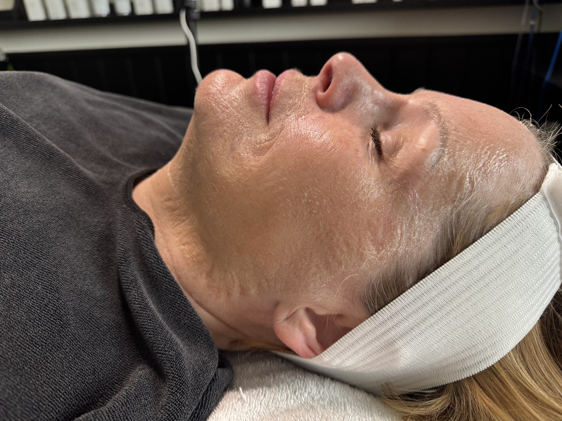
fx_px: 390
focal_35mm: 24
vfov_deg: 56.8
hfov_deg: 71.6
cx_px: 281
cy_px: 210
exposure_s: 1/60
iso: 250
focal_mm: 6.76
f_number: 1.78
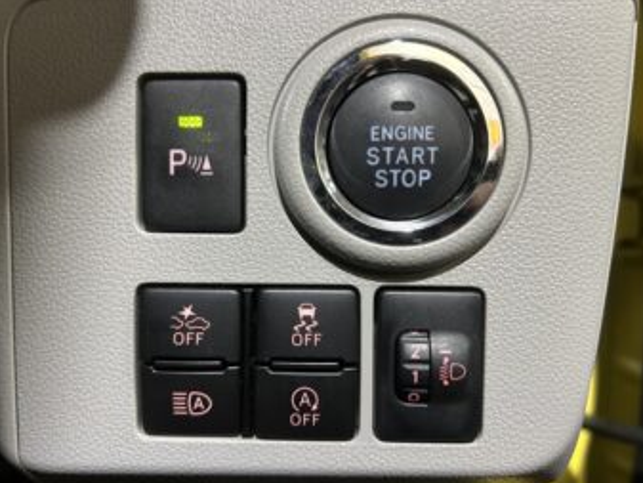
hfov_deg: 65.3
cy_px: 249
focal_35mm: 27
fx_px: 502
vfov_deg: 51.4
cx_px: 319
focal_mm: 5.7
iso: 320
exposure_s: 1/50
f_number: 1.5
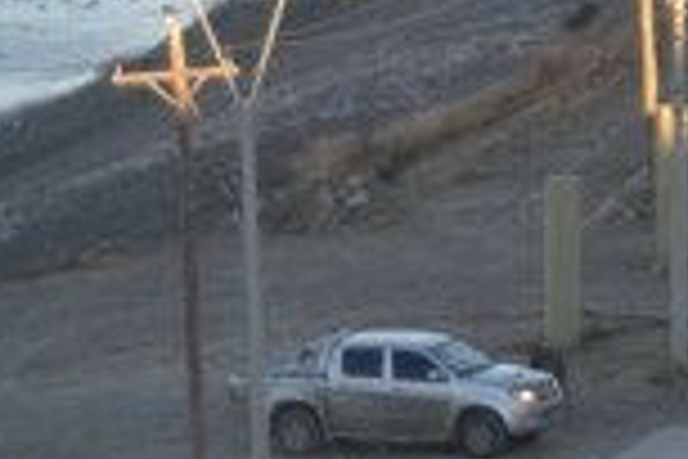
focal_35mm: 363
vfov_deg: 3.8
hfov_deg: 5.6
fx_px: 6937
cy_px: 254
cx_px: 908
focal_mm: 58
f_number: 5
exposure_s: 1/500
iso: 400
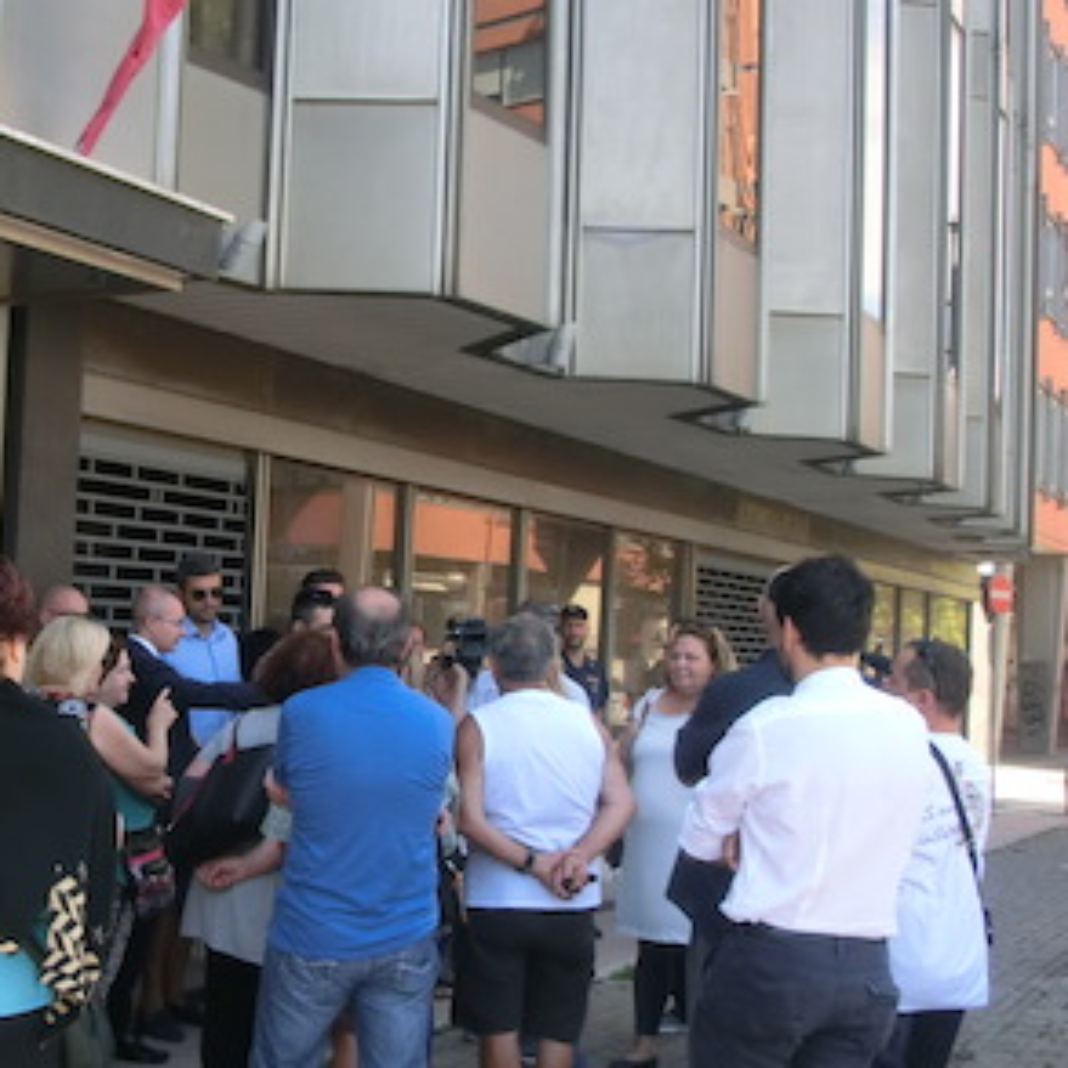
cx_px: 211
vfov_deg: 36.1
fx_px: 1641
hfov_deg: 34.9
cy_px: 558
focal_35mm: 47
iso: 80
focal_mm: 4.24
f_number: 3
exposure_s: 1/160
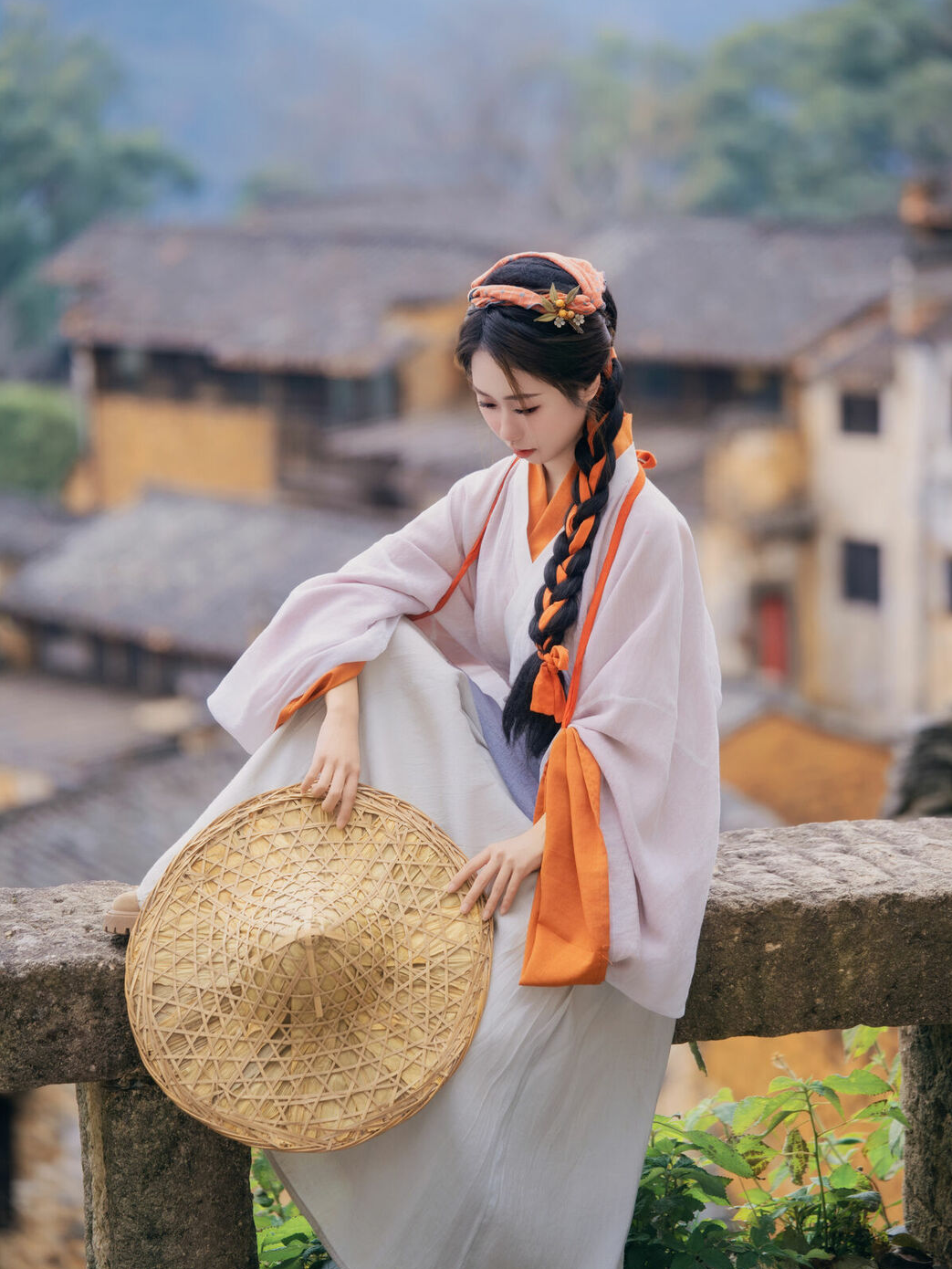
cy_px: 555
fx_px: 4472
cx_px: 478
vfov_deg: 16.1
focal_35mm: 122
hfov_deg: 12.2
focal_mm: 112
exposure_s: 1/250
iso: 160
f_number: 2.8
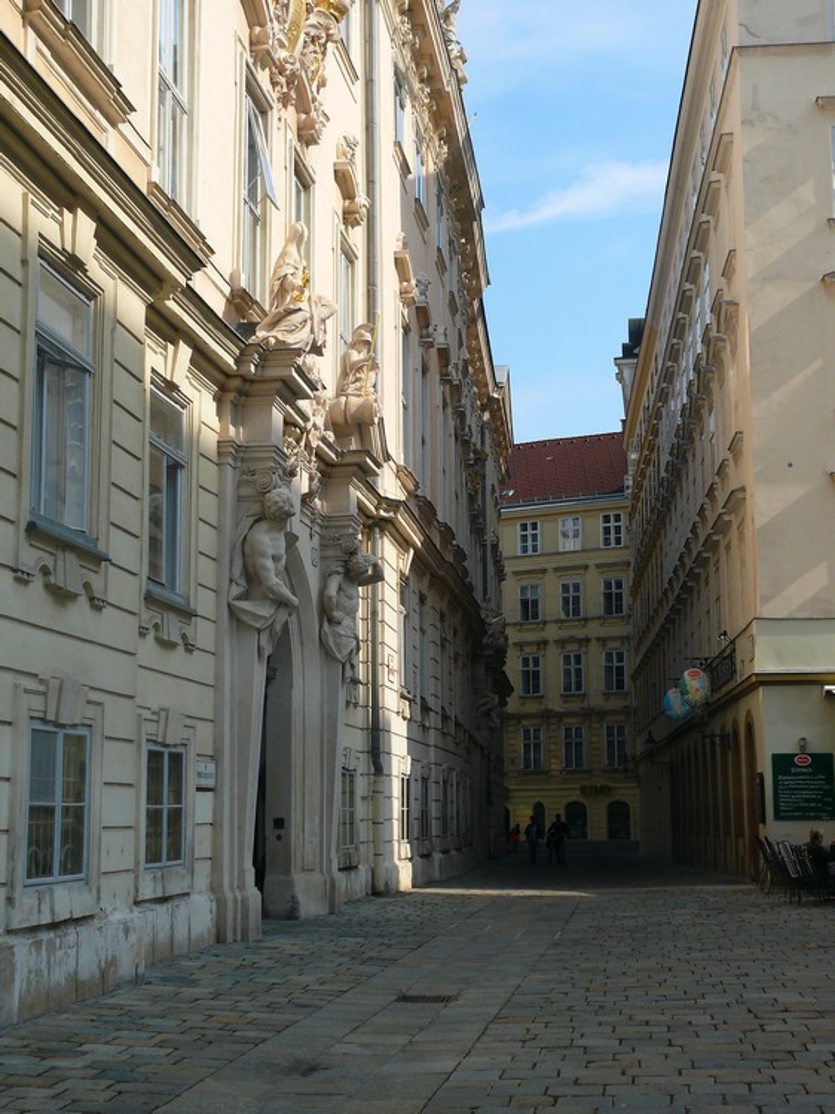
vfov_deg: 36.8
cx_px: 418
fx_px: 1673
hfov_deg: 28.0
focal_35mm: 52
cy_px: 557
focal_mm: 11
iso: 100
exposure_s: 1/200
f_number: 4
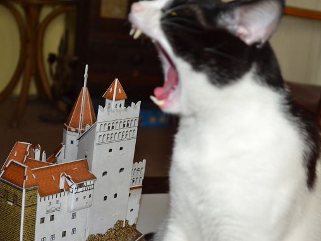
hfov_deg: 24.7
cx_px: 143
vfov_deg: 18.7
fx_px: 733
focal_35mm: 79
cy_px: 119
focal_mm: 46
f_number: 5.3
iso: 1800
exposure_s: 1/60
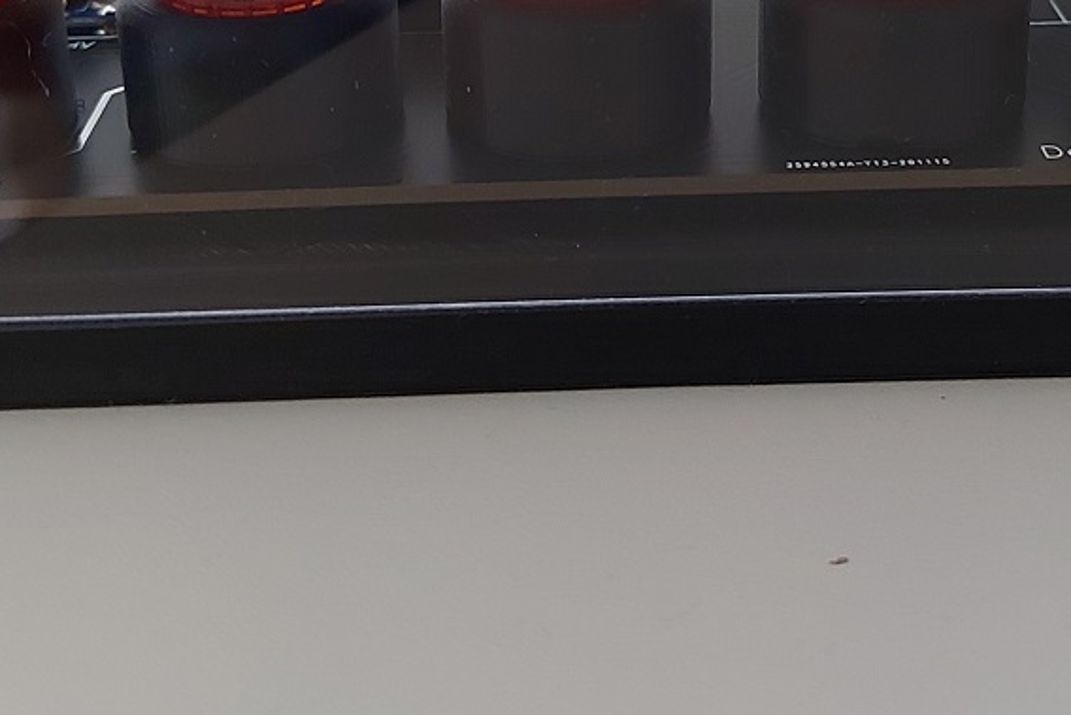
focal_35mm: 61
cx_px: 669
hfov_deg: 32.7
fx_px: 1815
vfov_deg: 21.4
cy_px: -14
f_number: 1.8
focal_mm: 5.23
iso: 250
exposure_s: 1/33
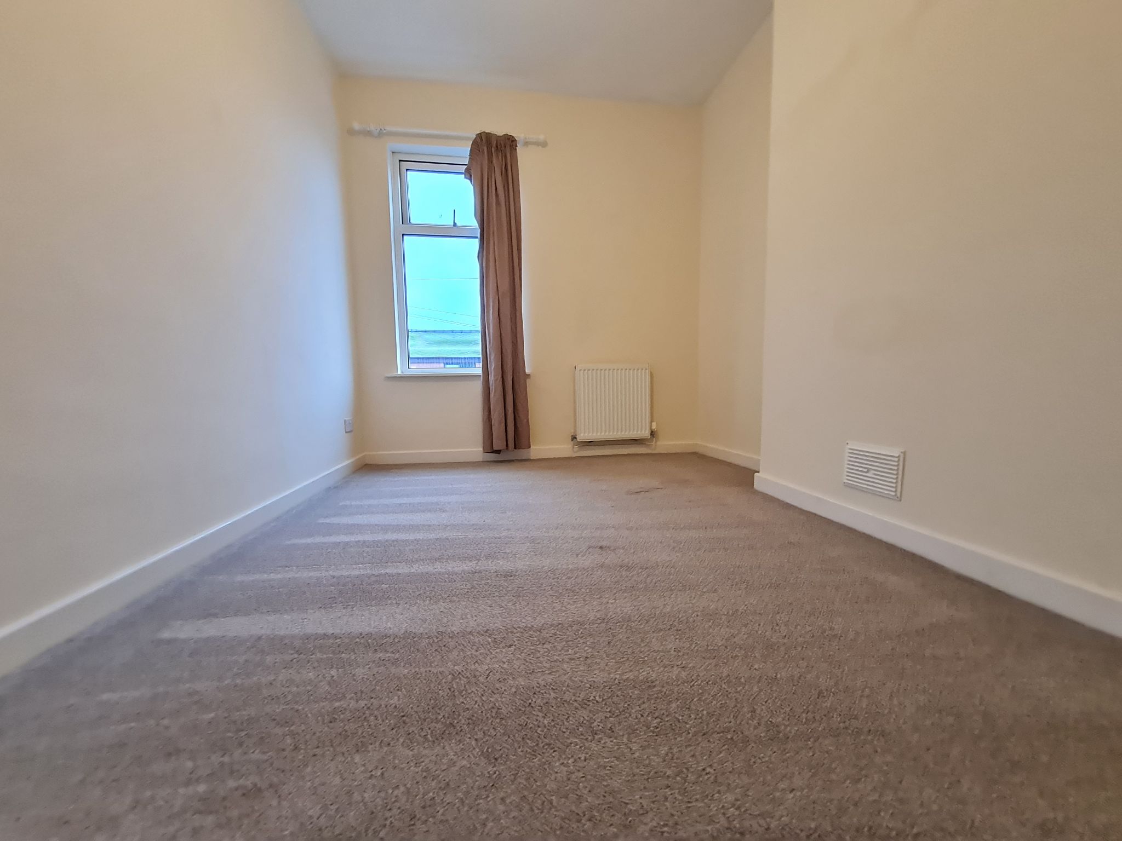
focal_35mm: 13
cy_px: 420
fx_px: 421
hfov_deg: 106.2
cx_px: 561
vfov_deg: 89.9
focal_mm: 1.74
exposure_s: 1/50
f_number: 2.2
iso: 250
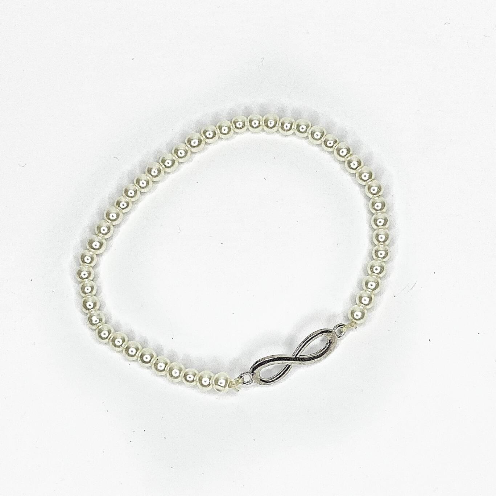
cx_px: 250
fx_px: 1394
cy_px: 232
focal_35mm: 86
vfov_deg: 20.2
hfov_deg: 20.2
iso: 40
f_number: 2
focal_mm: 6
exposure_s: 1/122
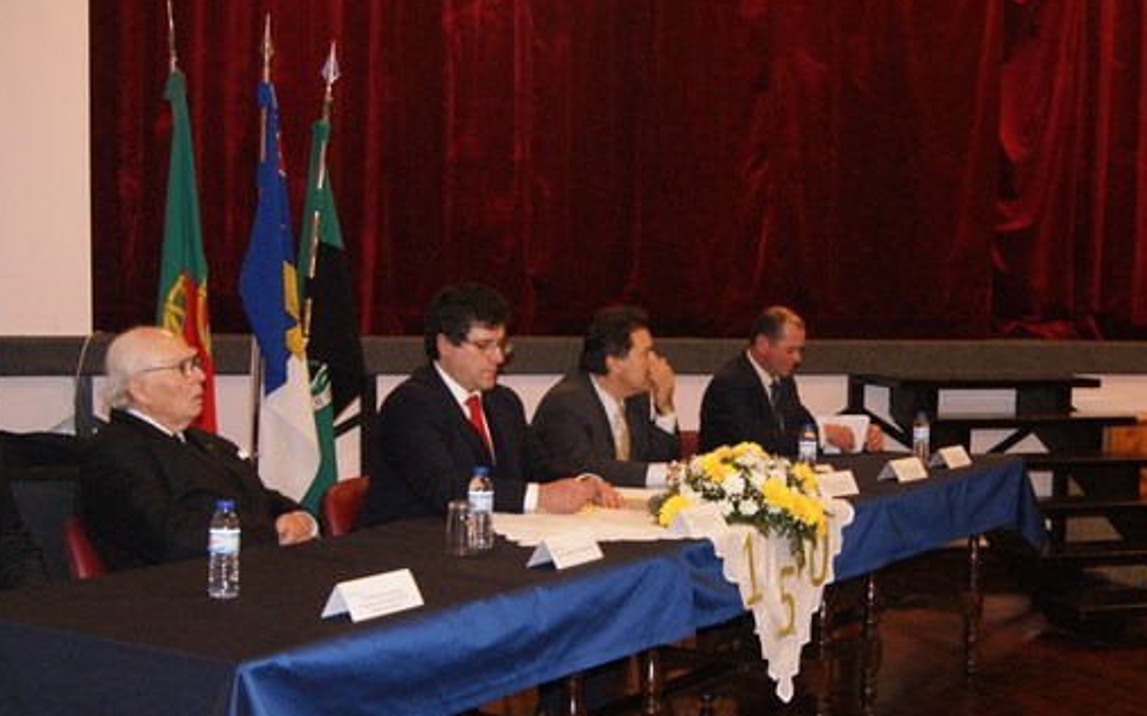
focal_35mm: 58
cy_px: 483
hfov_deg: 34.9
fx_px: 1813
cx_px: 732
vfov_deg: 22.3
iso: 400
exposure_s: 1/60
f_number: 5.6
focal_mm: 24
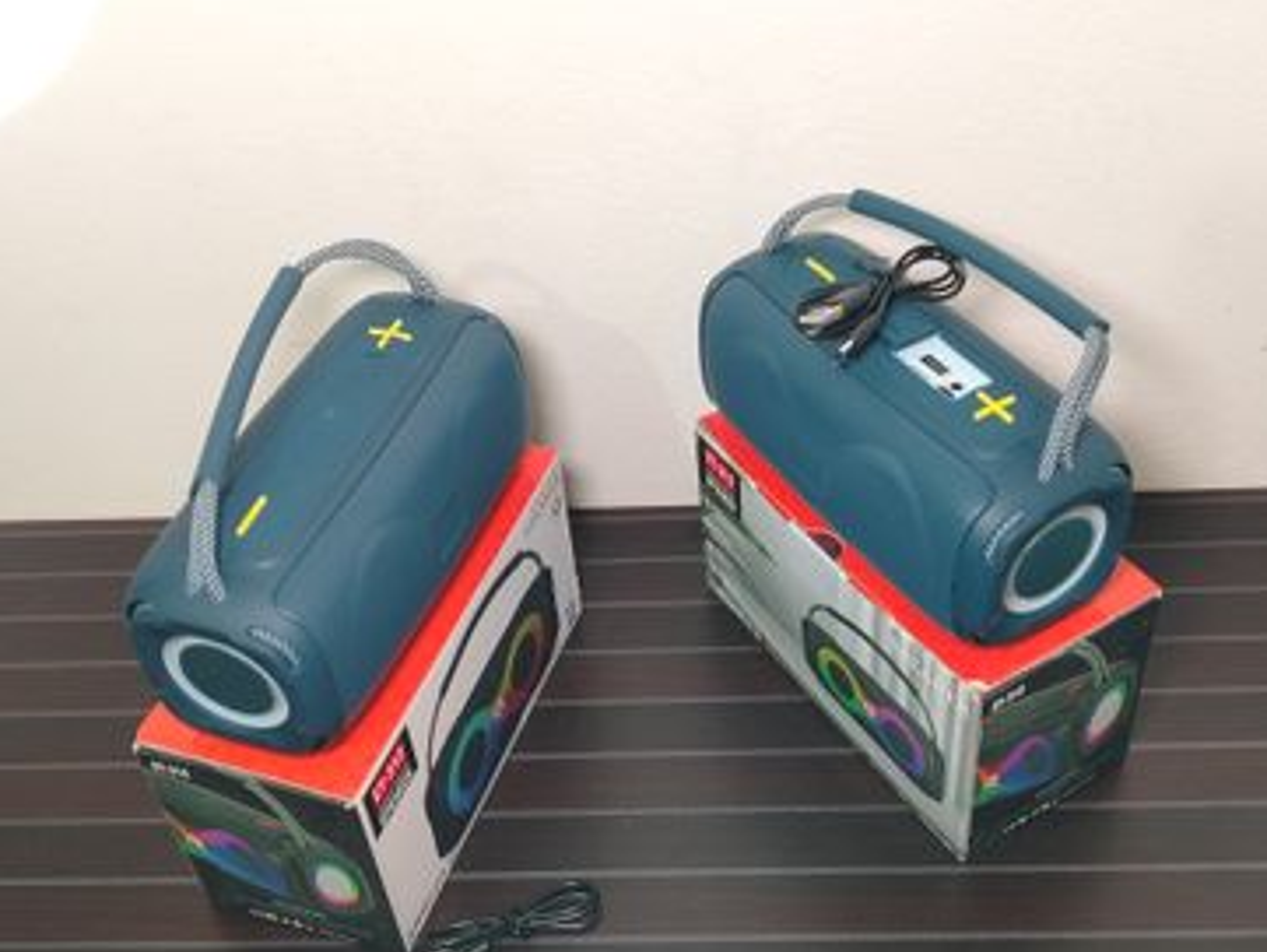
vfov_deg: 35.1
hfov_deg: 45.7
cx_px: 670
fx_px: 1501
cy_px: 513
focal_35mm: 41
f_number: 1.75
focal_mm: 5.25
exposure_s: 1/25
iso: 732
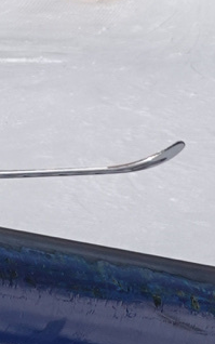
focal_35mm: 820
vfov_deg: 2.5
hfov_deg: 1.6
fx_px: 7681
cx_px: -277
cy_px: -447
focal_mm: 40.73
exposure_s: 1/1000
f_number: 5
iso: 100
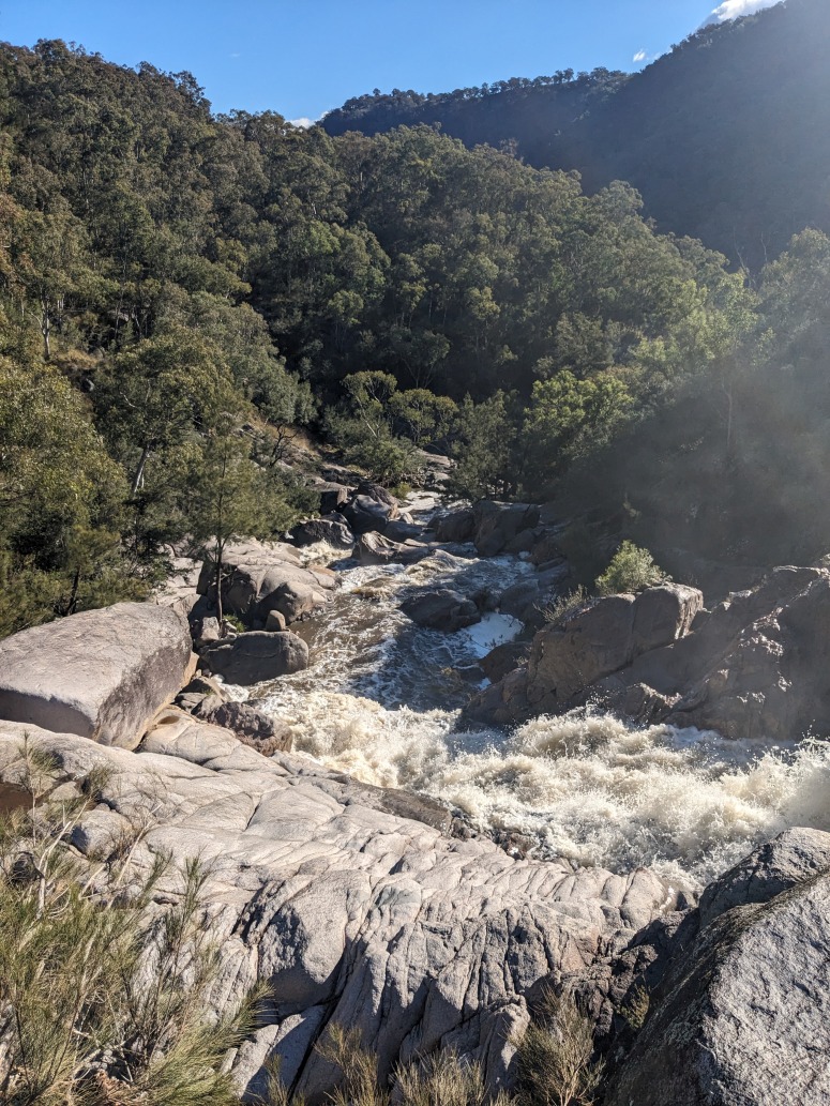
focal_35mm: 27
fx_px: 863
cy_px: 553
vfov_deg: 65.3
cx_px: 415
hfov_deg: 51.4
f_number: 1.73
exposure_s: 1/3891
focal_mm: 4.38
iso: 58
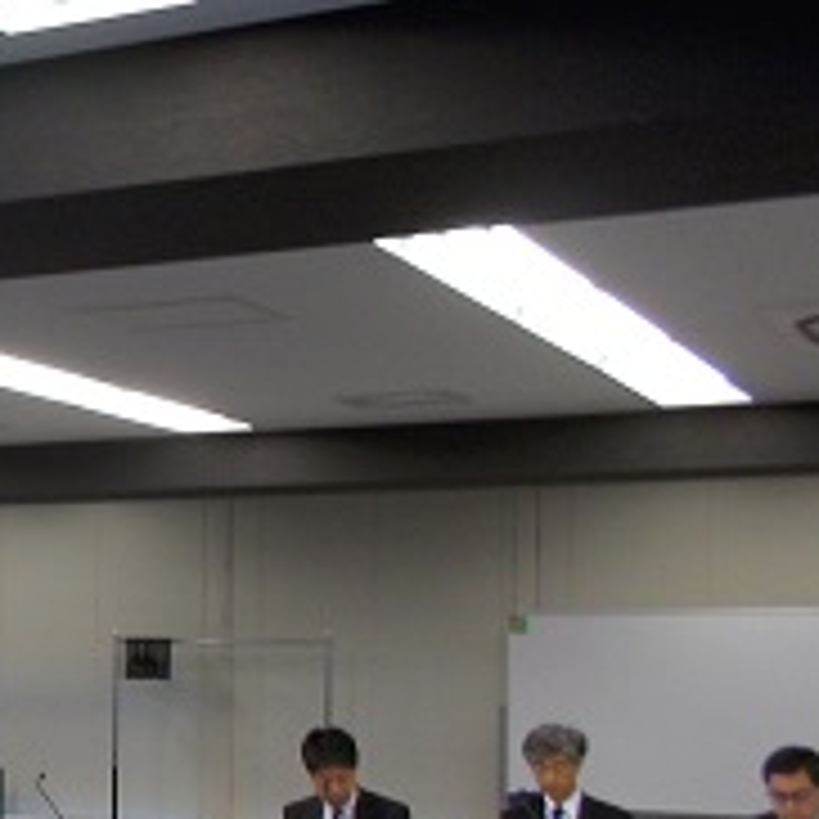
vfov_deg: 21.7
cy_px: 644
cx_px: -378
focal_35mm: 79
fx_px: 2115
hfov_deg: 19.4
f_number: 3.3
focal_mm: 4.1
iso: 100
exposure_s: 1/30
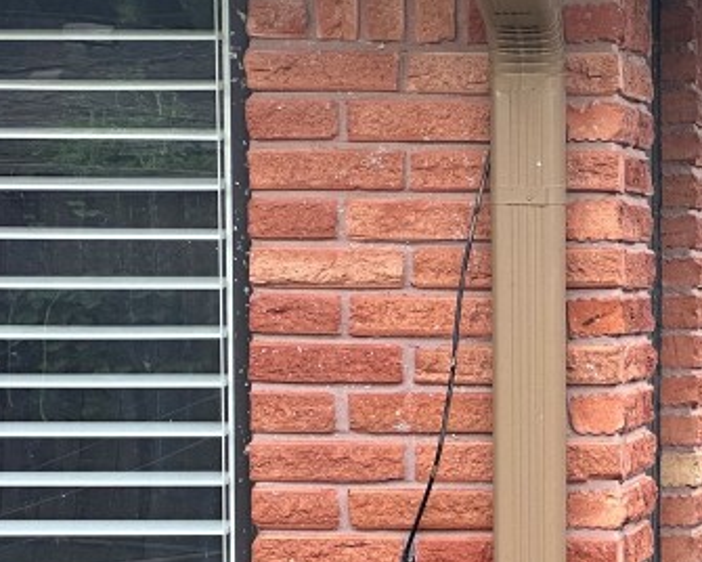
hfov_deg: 8.2
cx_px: 1031
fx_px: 4779
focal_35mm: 230
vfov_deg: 6.7
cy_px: 625
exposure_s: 1/99
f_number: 2.8
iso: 50
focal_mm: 9
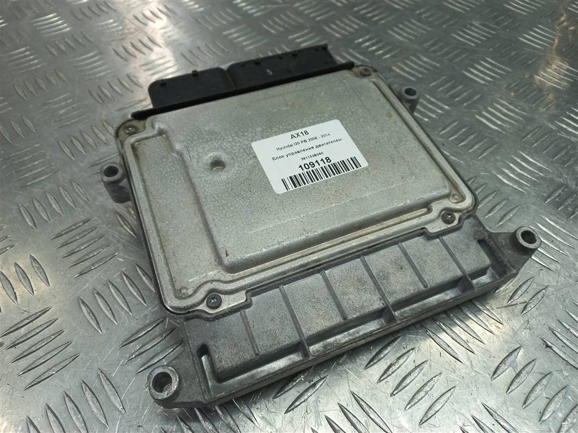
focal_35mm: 25
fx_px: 417
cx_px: 289
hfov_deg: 69.4
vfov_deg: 54.9
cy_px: 216
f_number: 1.8
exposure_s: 1/50
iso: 50
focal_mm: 4.6
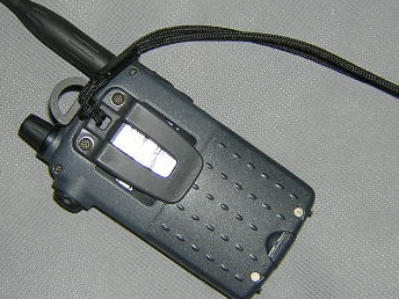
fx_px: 772
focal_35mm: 67
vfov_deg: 21.9
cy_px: 125
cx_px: 200
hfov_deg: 29.0
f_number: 2.6
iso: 100
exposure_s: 1/60.1
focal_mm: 4.7
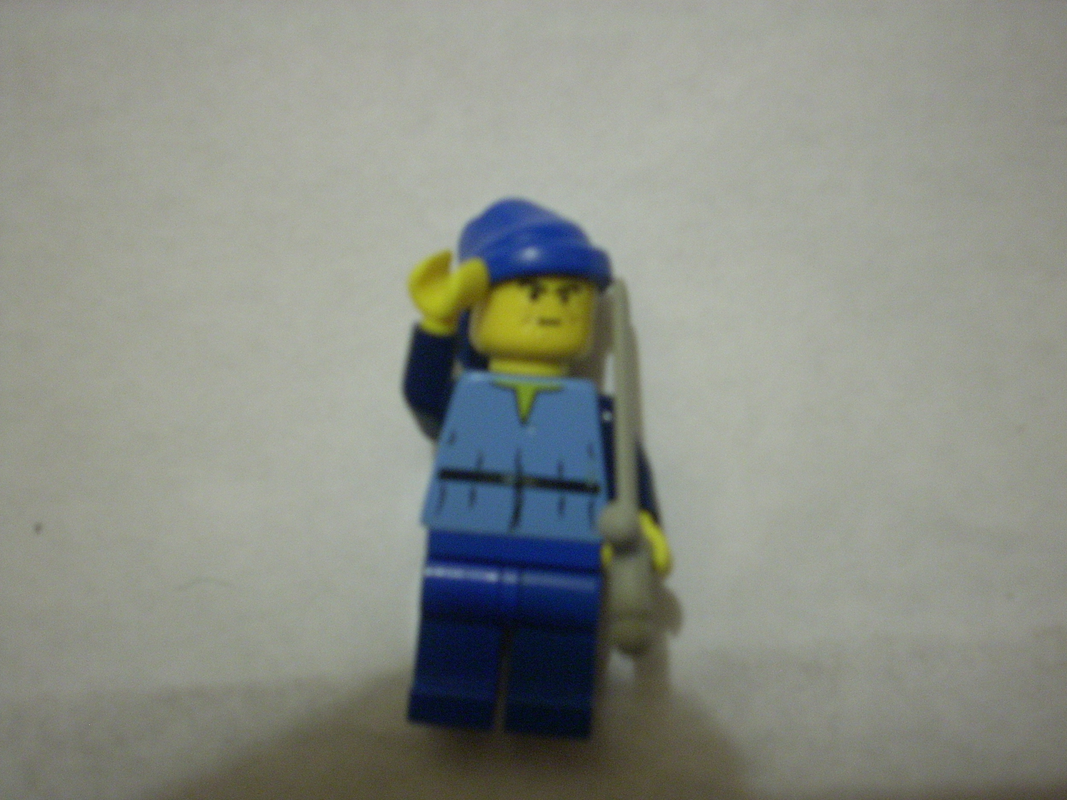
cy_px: 406
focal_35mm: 38
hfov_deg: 49.0
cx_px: 534
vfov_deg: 37.7
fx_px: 1171
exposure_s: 1/4
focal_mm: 6.2
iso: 227
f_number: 2.8
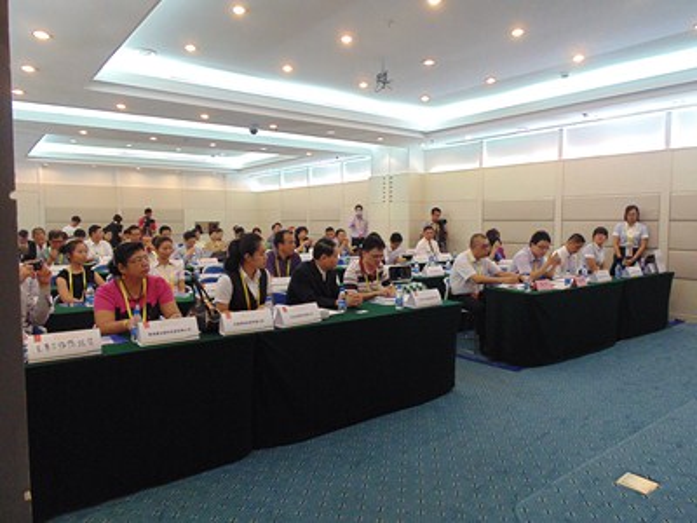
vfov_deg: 56.8
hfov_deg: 71.6
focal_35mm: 24
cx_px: 348
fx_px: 483
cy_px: 262
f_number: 3.1
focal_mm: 4.3
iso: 320
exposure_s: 1/30
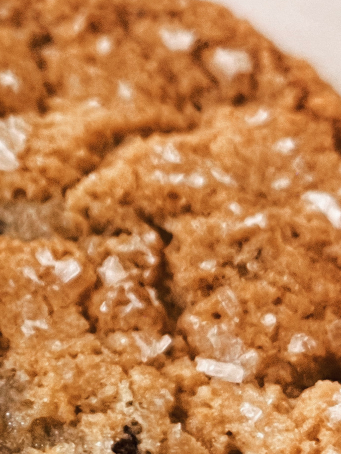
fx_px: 1510
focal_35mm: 115
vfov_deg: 17.1
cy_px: 240
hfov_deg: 12.4
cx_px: -133
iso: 80
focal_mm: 5.1
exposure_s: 1/60
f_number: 1.6
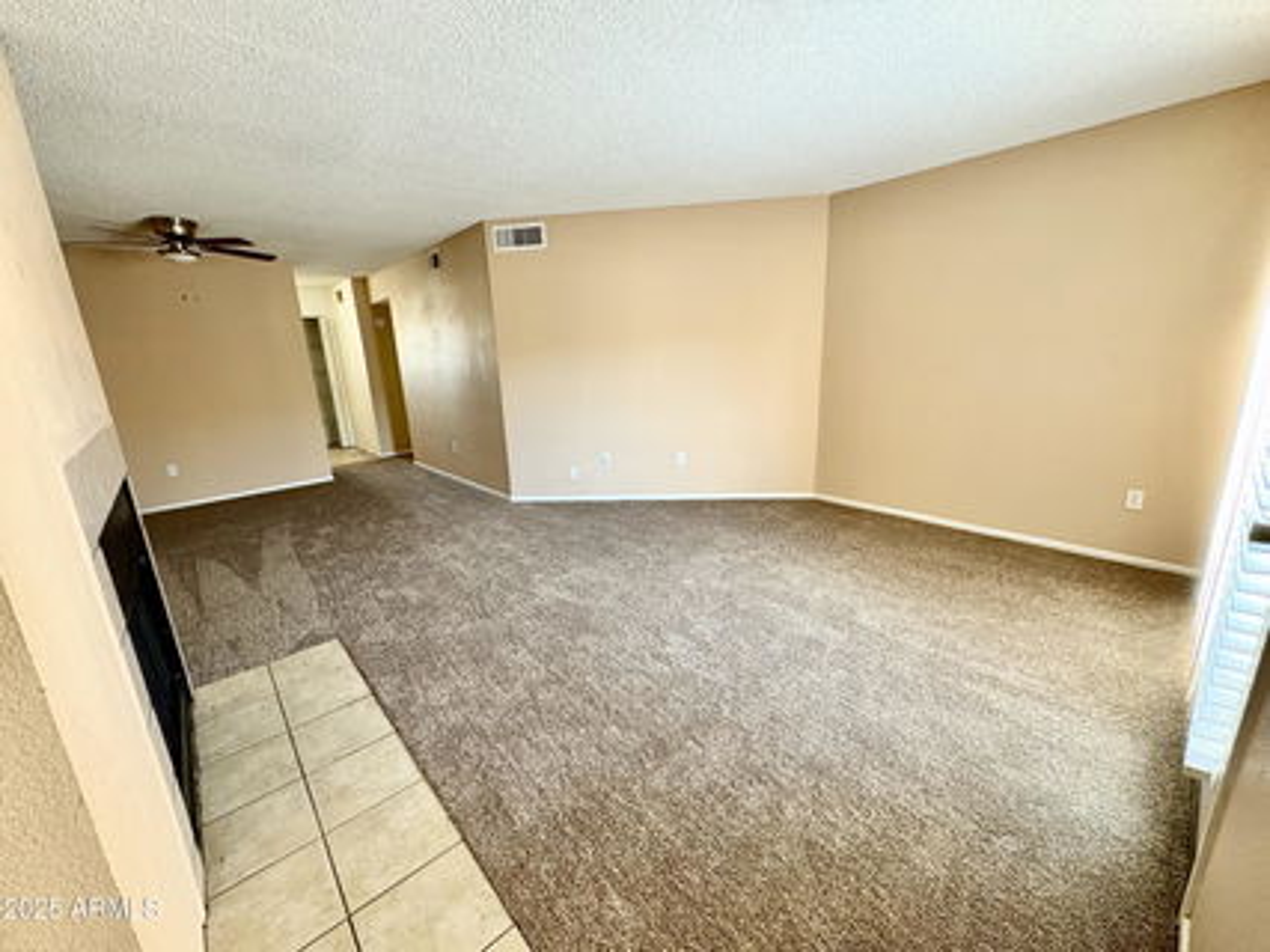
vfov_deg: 85.6
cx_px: 635
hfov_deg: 102.1
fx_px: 513
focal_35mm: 14
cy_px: 476
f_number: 2.2
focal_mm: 2.22
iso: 250
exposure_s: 1/60
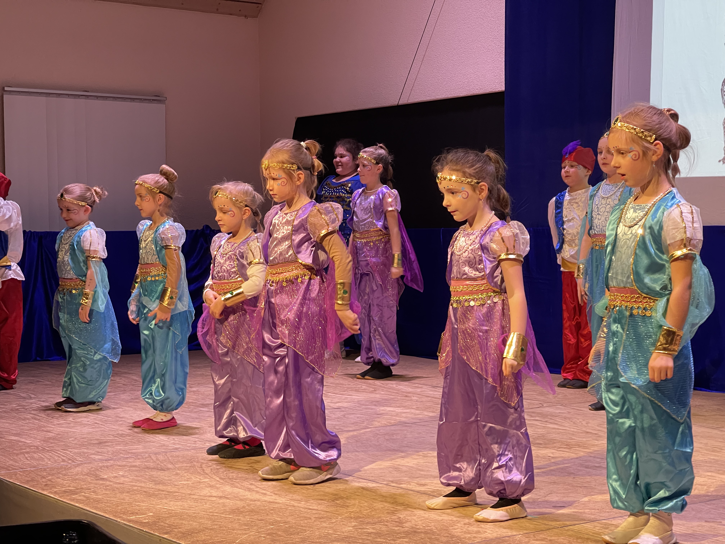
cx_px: 362
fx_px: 1340
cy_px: 272
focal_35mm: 64
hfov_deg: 30.3
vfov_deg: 22.9
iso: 320
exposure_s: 1/60
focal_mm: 7.5
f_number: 2.2
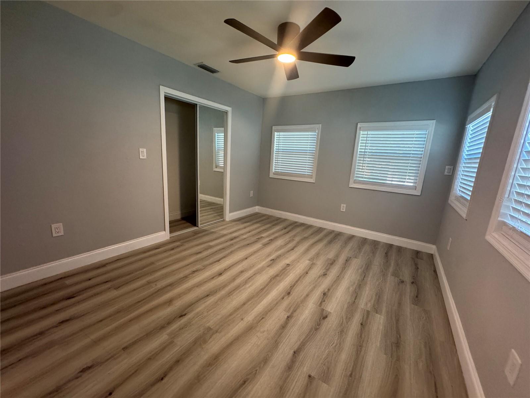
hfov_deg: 102.1
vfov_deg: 85.7
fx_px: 214
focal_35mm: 14
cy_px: 199
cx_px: 265
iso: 320
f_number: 2.2
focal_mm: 2.22
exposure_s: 1/120
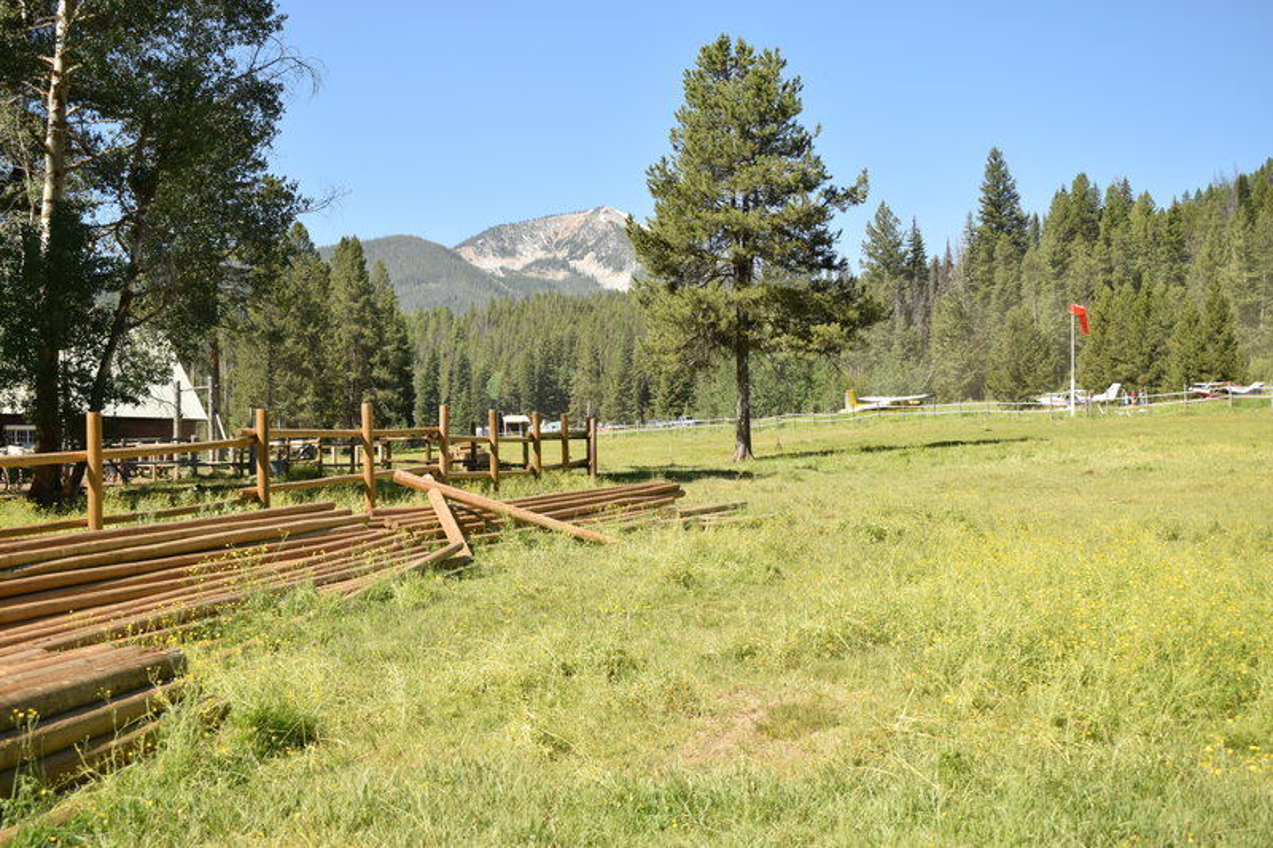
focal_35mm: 46
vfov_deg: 28.9
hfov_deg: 42.3
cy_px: 424
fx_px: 1644
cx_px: 636
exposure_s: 1/1600
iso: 640
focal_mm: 31
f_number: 6.3
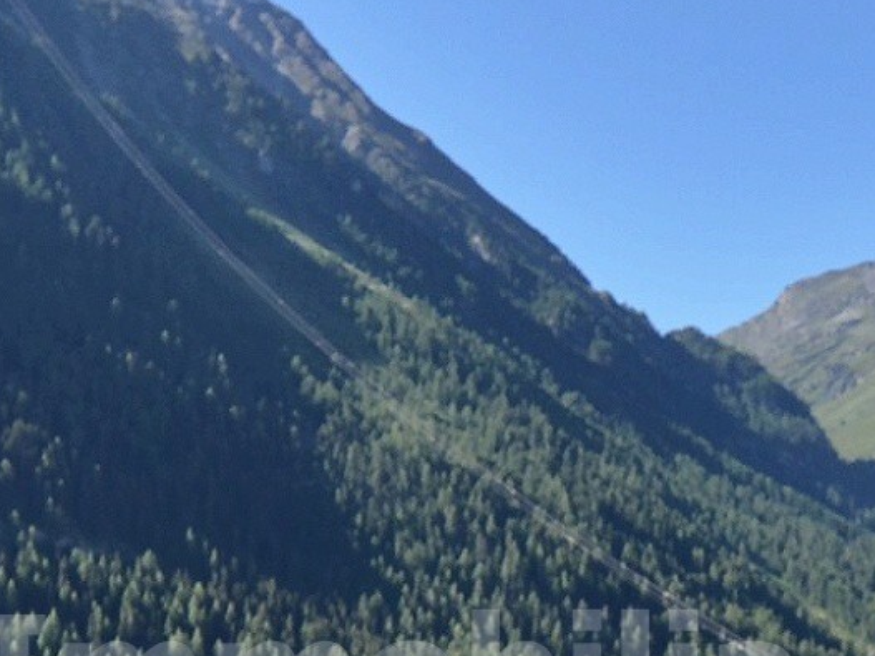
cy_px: 695
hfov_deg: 26.3
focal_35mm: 73
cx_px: 677
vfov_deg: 19.5
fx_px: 1841
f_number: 9
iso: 400
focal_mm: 13
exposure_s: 1/2
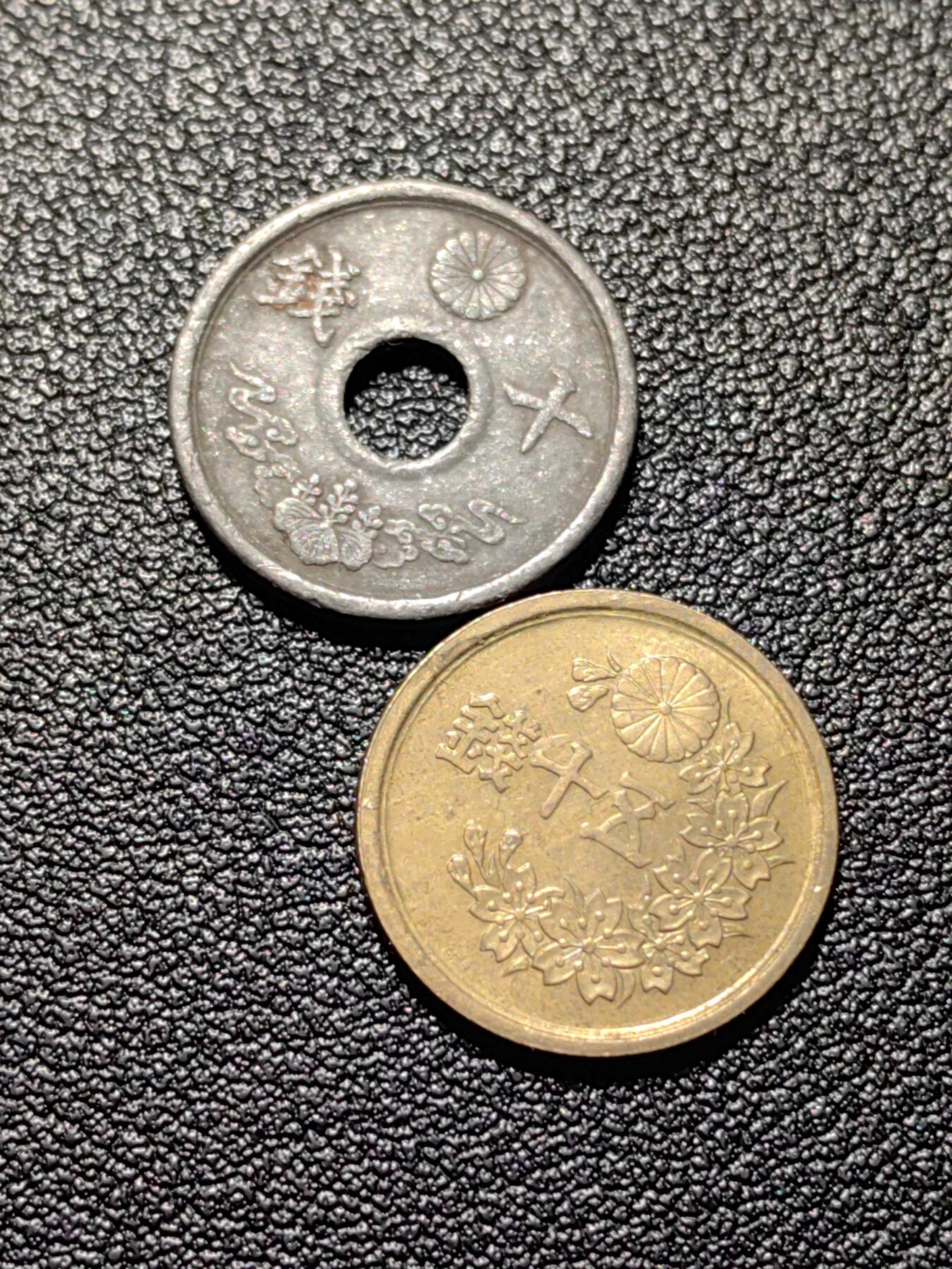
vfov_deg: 23.6
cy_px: 634
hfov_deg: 17.8
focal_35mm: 83
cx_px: 476
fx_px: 3044
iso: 80
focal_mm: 5.75
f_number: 2
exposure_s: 1/100
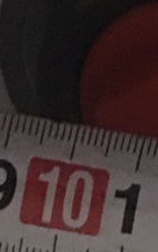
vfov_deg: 7.4
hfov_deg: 4.6
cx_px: 318
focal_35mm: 284
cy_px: 116
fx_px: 1959
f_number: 2.2
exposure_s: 1/8
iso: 100
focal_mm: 4.15
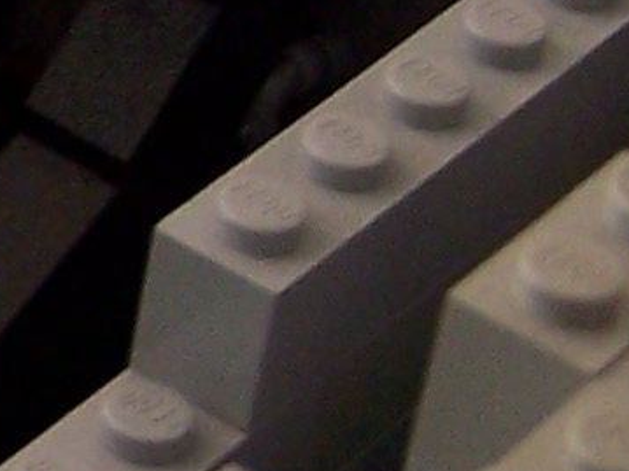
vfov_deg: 6.1
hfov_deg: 7.6
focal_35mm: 244
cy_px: 95
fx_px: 4432
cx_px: -811
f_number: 2.8
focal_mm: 6.3
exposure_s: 1/8
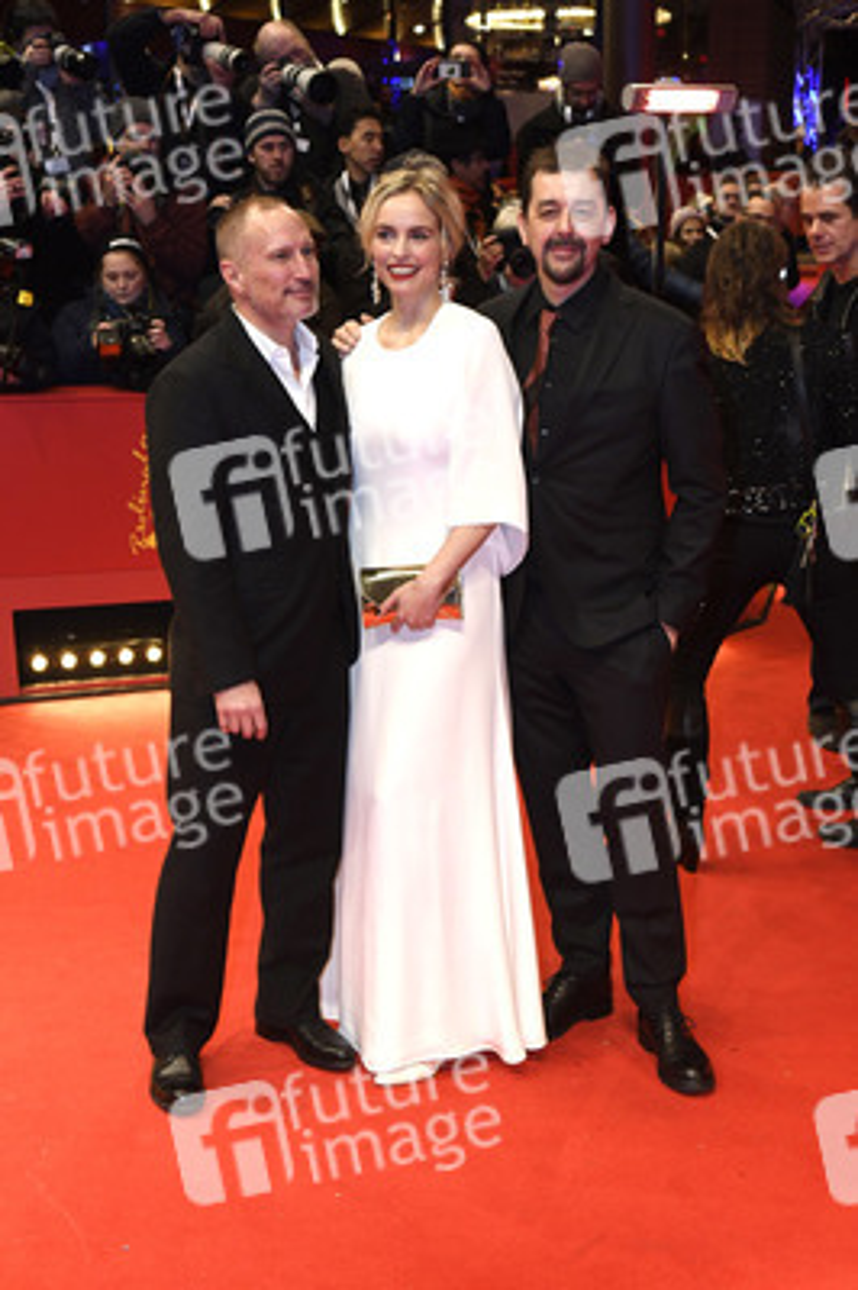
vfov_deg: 41.1
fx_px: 1719
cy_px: 645
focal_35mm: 48
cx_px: 429
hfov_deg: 28.0
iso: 1250
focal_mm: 32
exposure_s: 1/160
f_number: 5.6
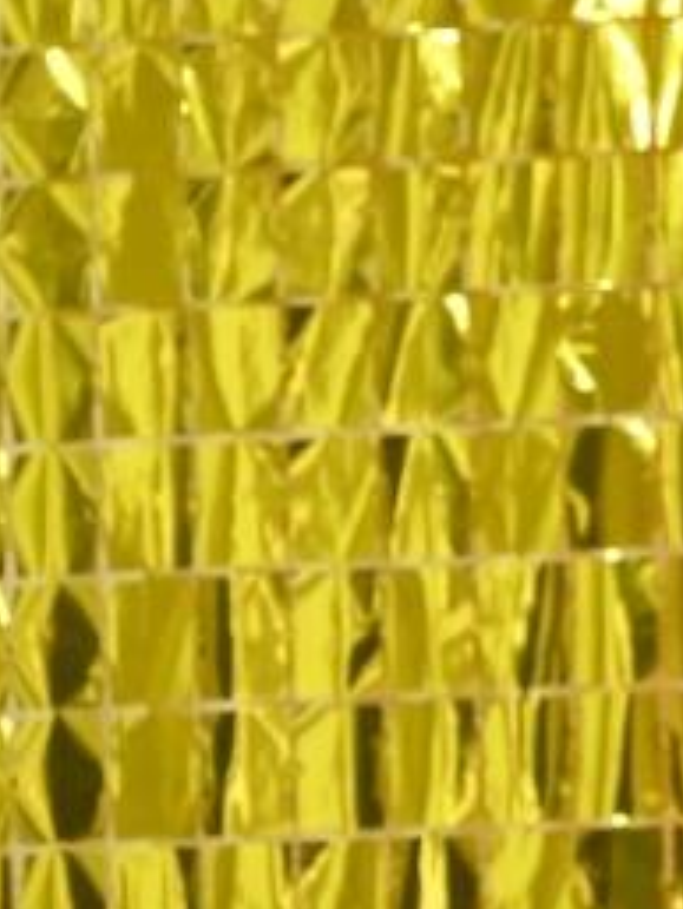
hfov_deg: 4.9
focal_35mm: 299
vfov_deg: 6.6
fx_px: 7859
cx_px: 1462
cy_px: -221
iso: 3200
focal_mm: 52
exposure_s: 1/80
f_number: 5.6
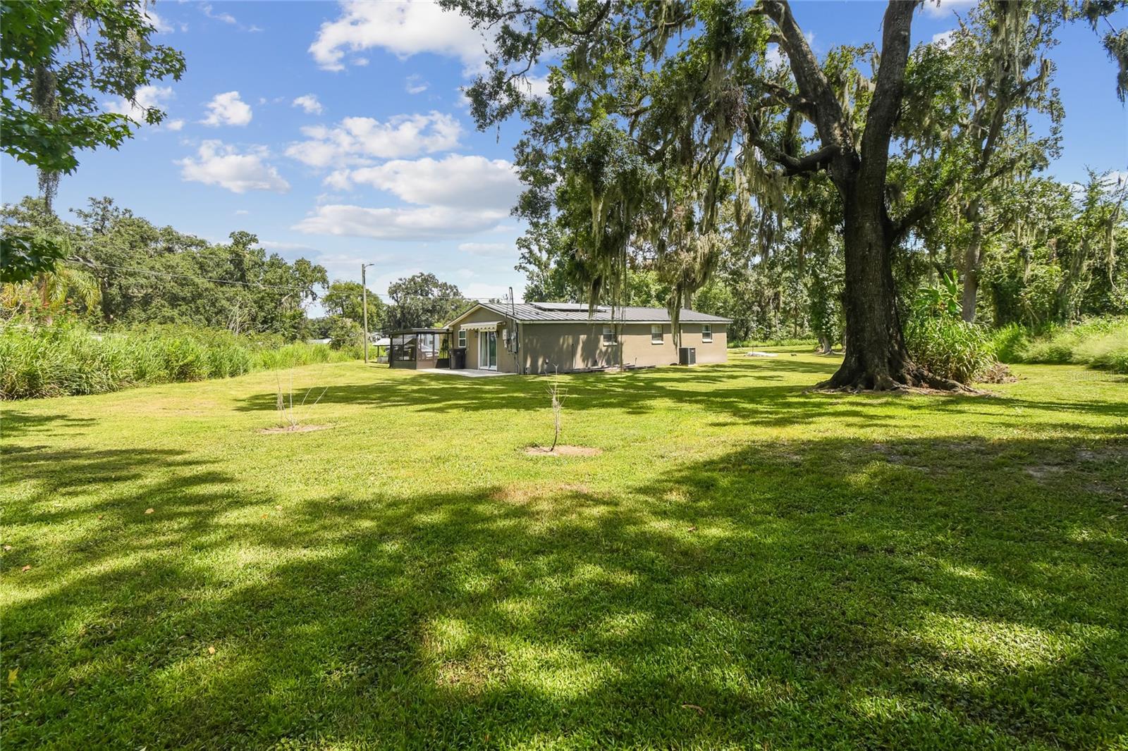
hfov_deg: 100.4
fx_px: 470
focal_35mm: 15
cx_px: 564
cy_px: 376
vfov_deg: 77.3
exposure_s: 1/80
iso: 100
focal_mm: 10
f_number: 7.1
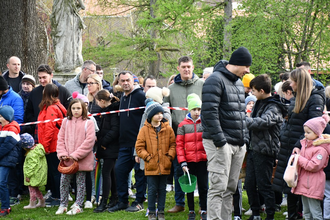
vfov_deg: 12.2
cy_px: 110
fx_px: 1027
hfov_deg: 18.3
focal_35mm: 112
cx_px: 165
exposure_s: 1/500
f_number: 5
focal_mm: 75
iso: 720
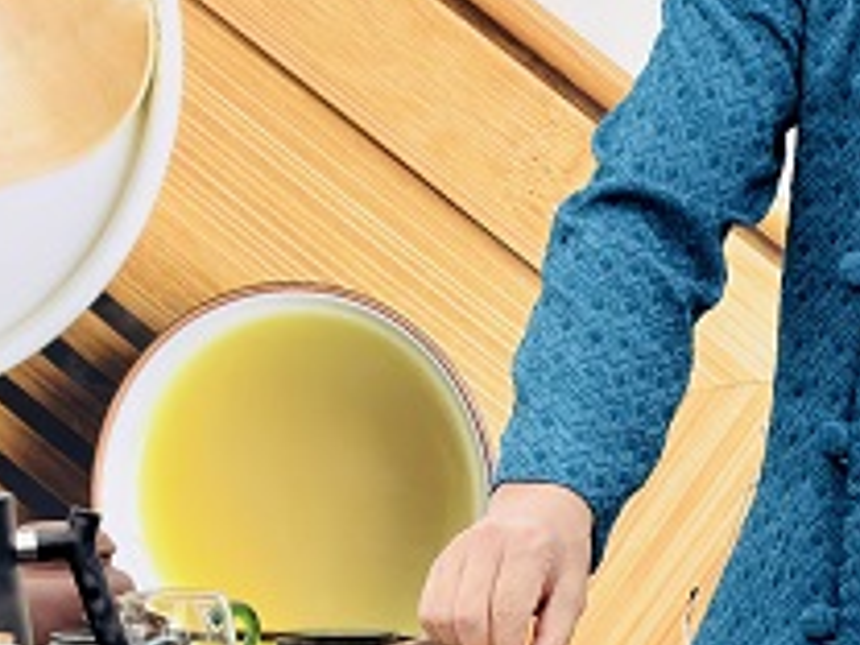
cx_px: 608
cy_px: 211
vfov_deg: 4.8
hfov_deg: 6.4
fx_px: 7652
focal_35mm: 308
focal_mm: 16.89
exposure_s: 1/121
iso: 160
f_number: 2.8
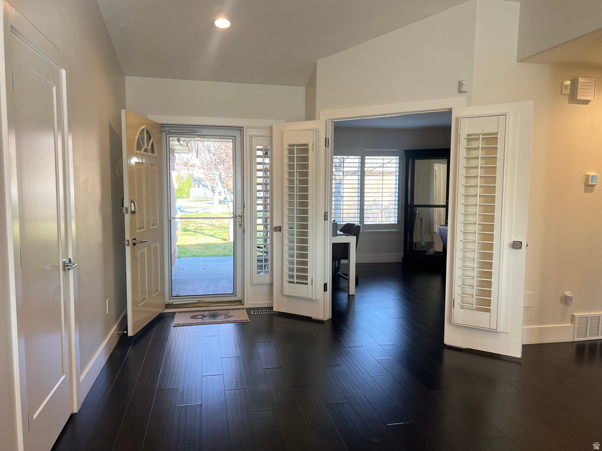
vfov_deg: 53.1
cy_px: 226
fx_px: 452
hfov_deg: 67.3
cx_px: 301
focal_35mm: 26
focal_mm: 5.7
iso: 100
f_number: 1.5
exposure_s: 1/120
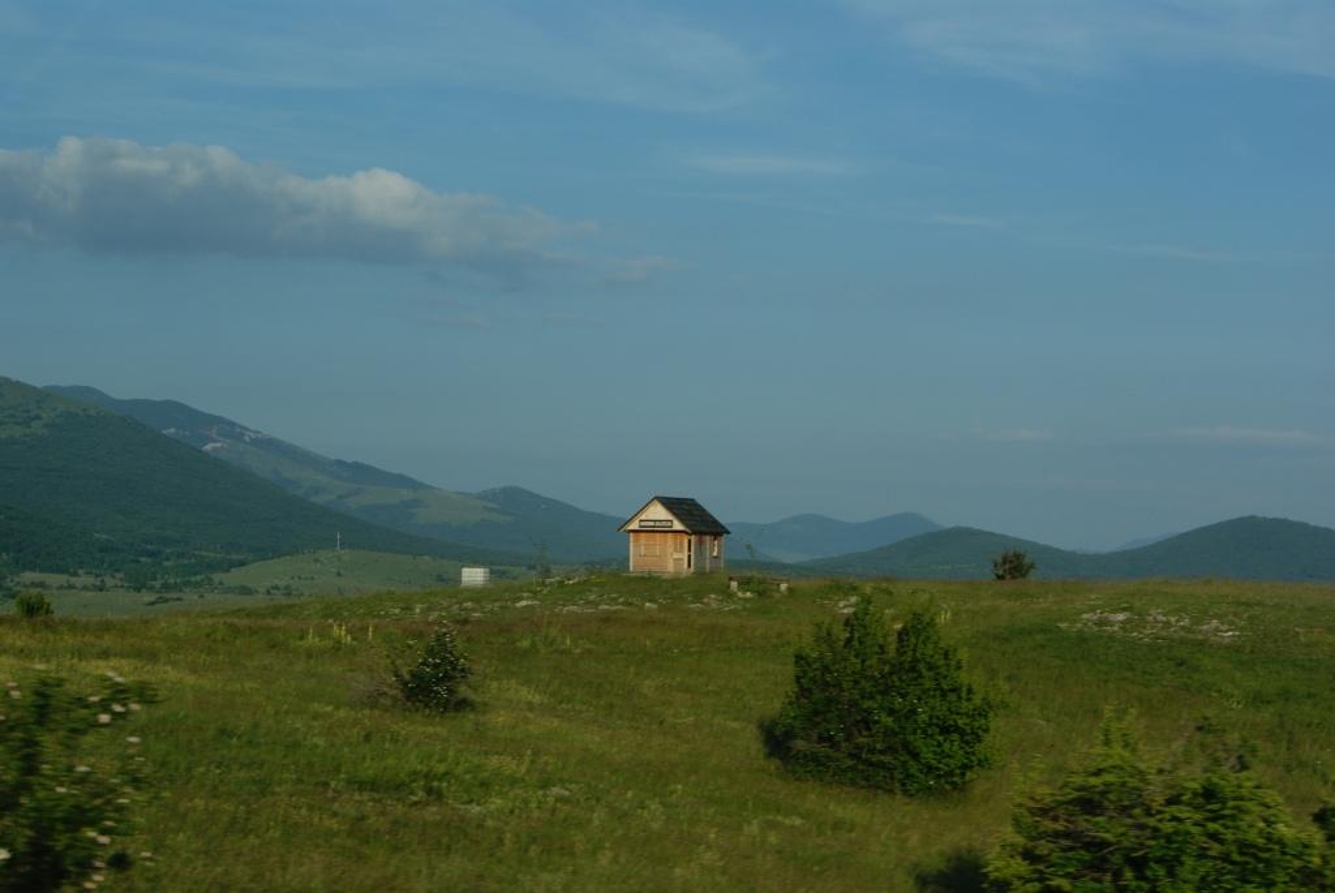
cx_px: 668
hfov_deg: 27.0
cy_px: 446
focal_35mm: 75
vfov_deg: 18.2
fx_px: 2784
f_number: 9
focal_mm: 50
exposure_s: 1/250
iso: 100
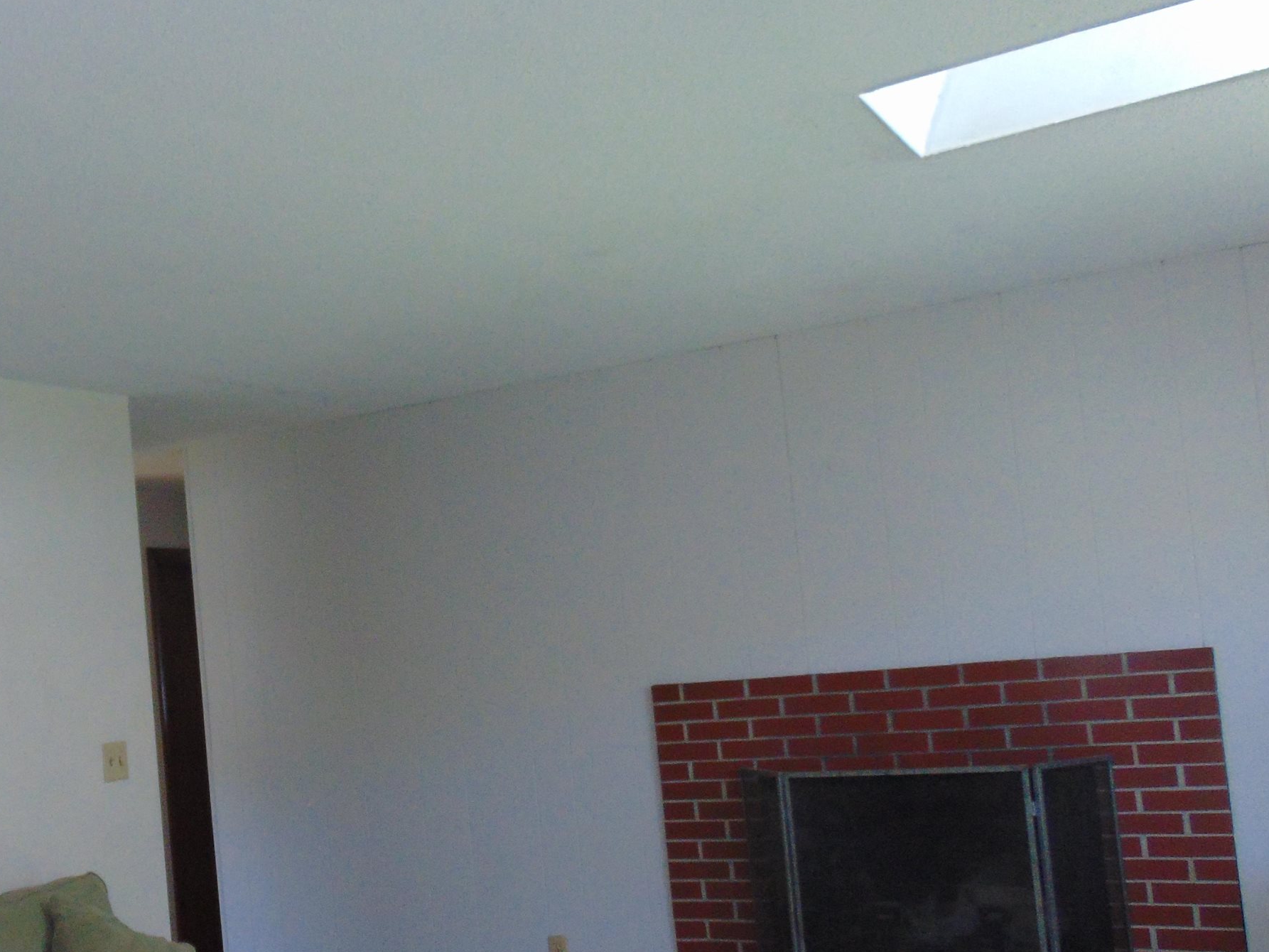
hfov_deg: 41.3
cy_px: 608
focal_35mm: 43
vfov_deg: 33.4
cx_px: 195
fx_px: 1577
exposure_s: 1/30
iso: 200
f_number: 3
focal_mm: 4.5
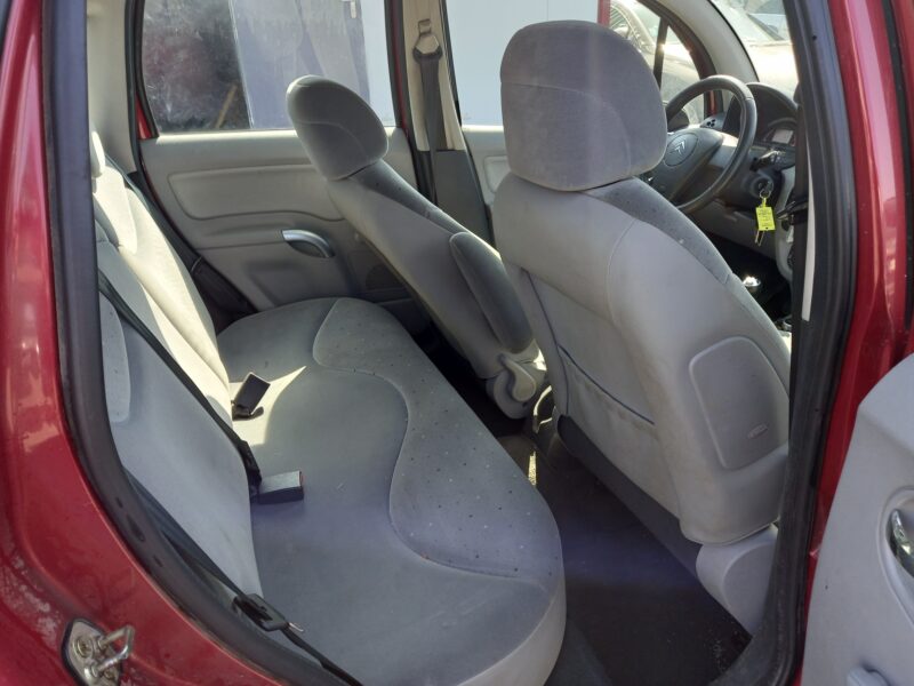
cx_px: 457
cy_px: 343
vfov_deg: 54.9
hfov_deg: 69.4
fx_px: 660
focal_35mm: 25
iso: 50
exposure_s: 1/100
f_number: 2
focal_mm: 4.6
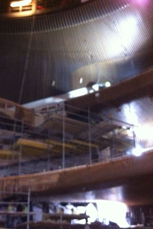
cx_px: 52
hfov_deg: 27.4
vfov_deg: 40.4
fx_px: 312
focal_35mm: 49
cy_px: 114
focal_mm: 3.85
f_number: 2.8
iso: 1000
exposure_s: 1/17
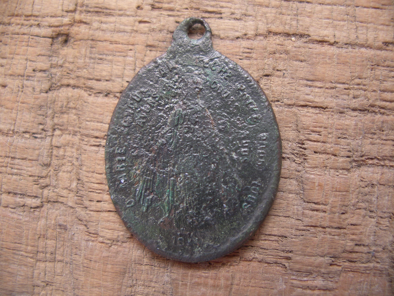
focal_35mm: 37
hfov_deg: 50.1
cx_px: 197
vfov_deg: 38.7
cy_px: 148
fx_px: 421
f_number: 2.8
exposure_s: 1/80
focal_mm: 7.8
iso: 80
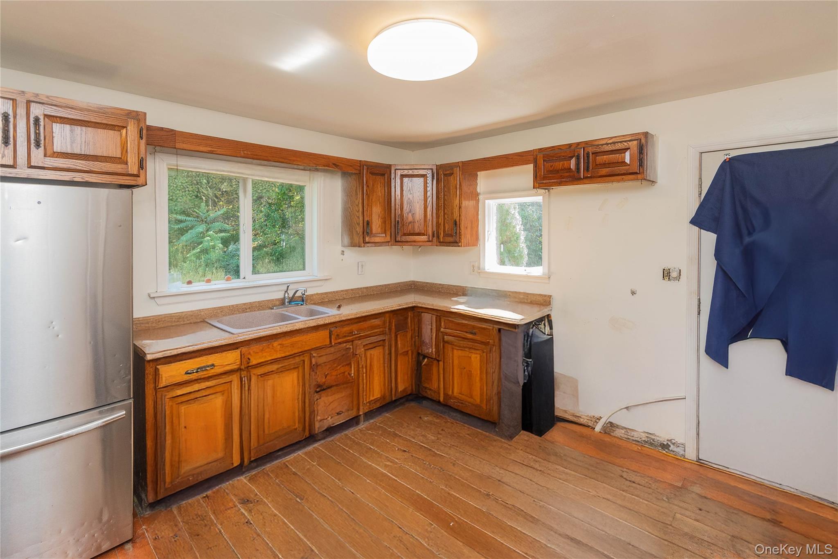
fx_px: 349
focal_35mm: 15
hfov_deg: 100.4
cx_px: 419
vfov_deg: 77.3
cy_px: 280
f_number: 5.6
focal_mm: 10
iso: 900
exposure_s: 1/60
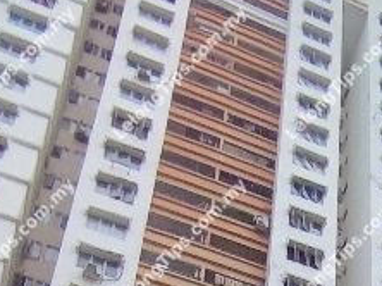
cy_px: 638
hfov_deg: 21.0
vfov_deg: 13.0
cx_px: 330
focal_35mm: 92
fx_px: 1014
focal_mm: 1.65
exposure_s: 1/2214
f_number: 2.2
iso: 50
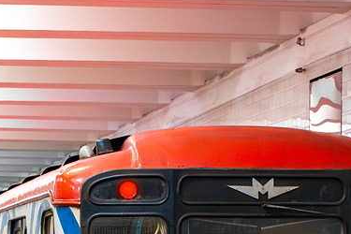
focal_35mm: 140
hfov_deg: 14.7
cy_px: 313
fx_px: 1365
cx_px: 181
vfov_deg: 9.6
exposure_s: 1/500
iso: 8000
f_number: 4.5
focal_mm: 35
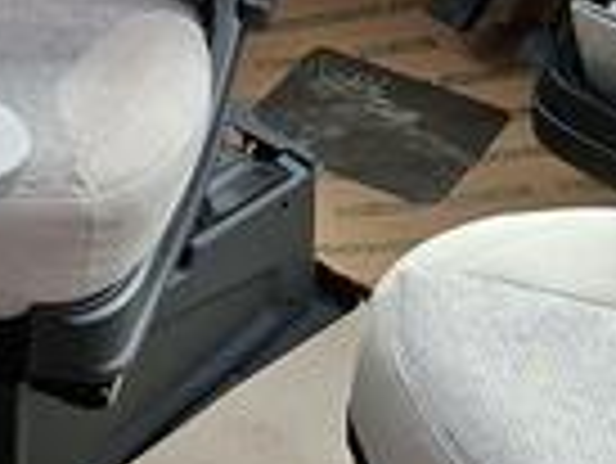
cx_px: -432
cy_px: -212
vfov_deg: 10.7
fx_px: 2387
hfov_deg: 13.4
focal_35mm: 134
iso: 50
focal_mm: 5.54
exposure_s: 1/213
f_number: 1.8
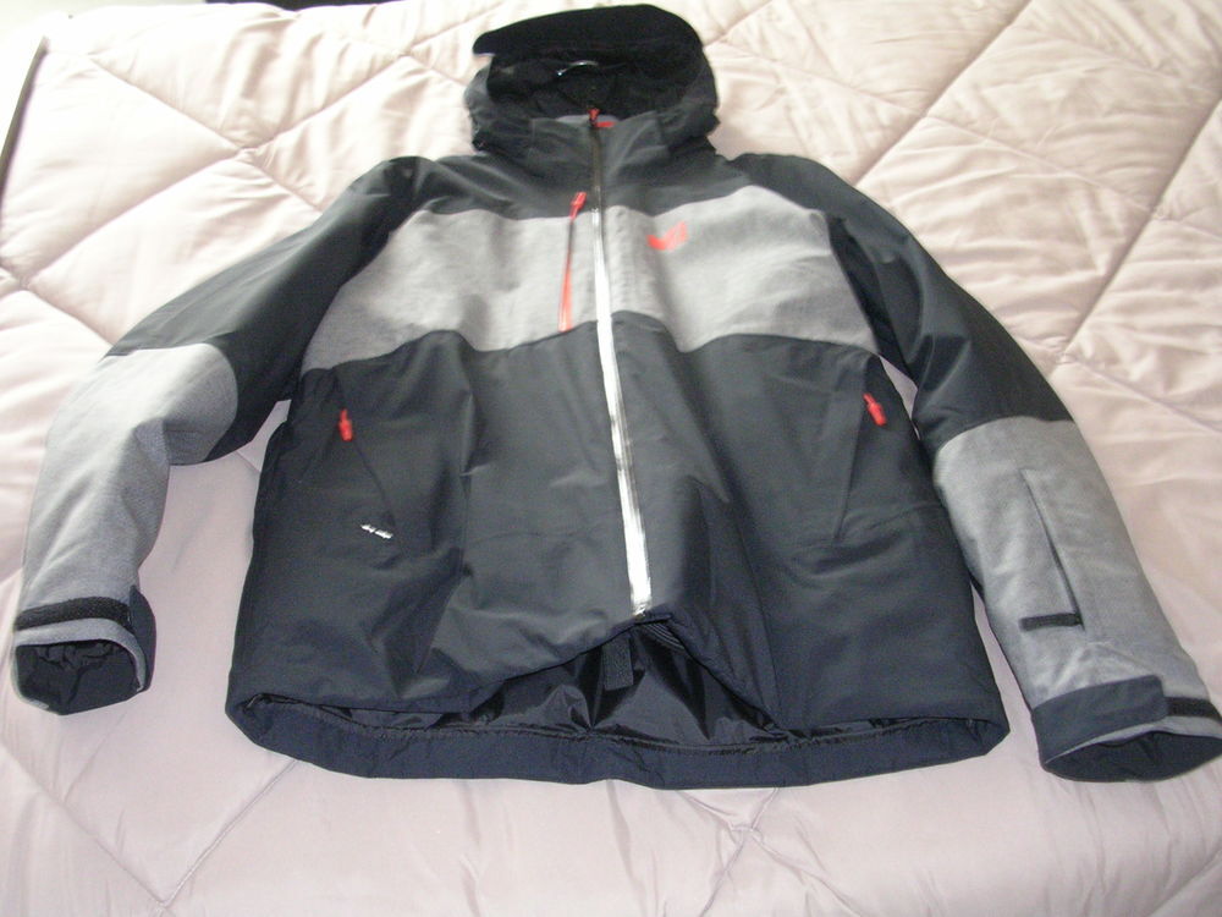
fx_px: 1341
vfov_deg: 37.7
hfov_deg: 49.0
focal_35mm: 38
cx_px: 611
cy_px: 458
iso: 200
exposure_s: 1/6.9
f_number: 2.8
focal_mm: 5.8
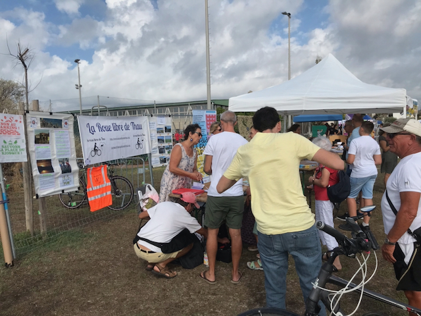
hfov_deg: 63.4
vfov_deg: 49.7
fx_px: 341
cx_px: 210
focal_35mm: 28
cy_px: 158
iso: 20
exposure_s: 1/4000
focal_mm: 3.99
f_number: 1.8
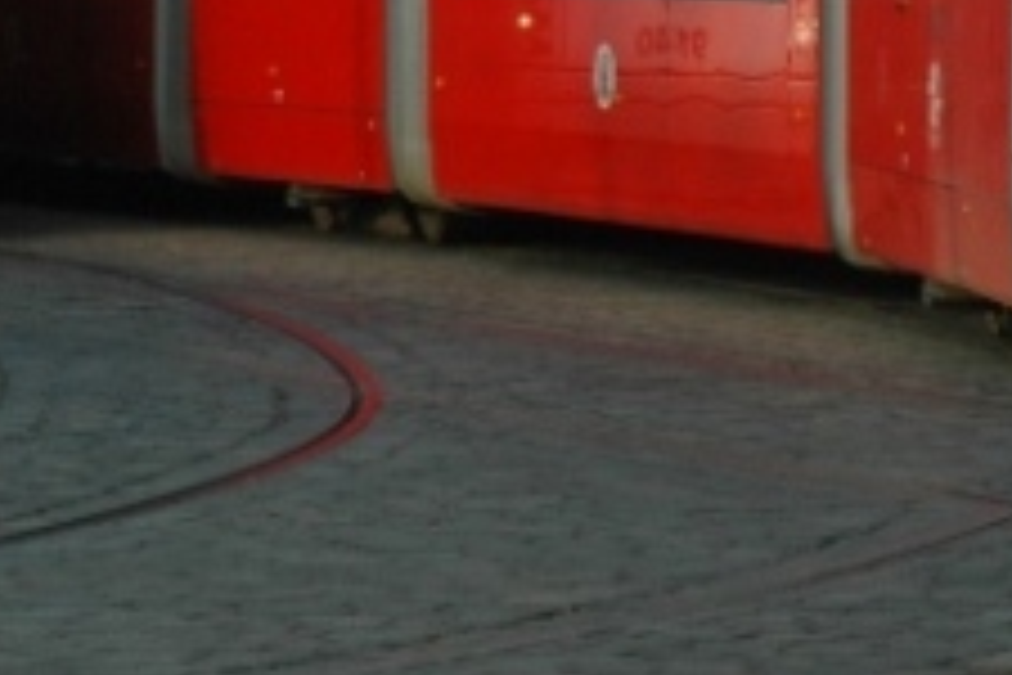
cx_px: 407
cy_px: -513
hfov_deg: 6.3
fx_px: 9220
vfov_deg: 4.2
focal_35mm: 328
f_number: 9
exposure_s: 1/320
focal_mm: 50
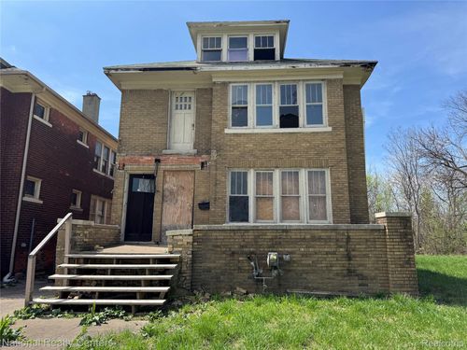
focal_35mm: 24
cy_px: 175
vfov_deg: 56.8
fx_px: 324
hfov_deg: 71.6
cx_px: 234
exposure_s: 1/3096
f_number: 1.78
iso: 80
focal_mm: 6.76
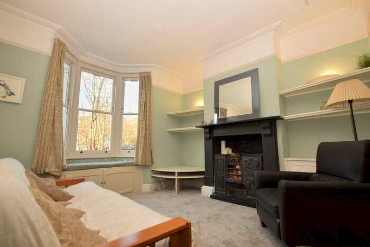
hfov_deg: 92.4
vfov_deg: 69.7
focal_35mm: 17
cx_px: 185
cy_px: 124
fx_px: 177
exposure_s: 1/60
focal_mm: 11.5
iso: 100
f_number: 3.5
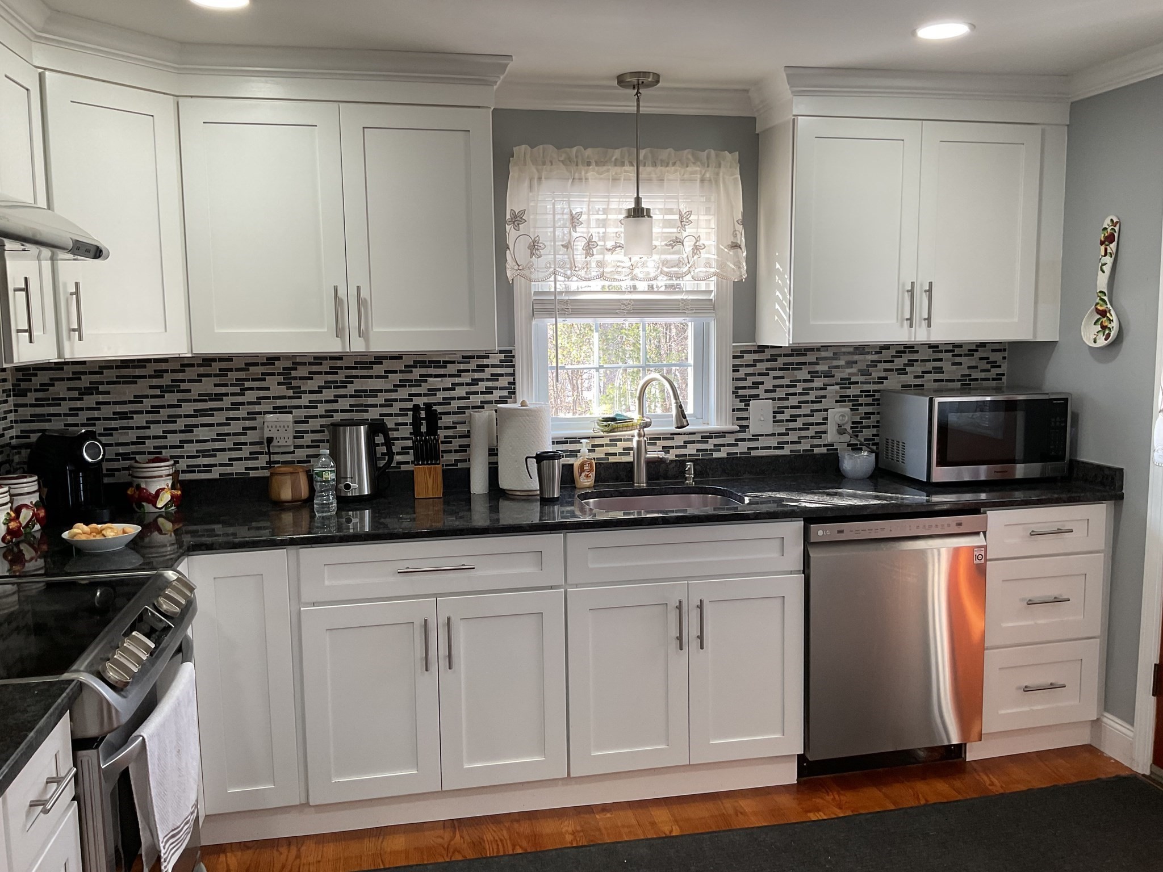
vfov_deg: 48.2
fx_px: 974
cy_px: 436
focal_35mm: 29
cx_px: 582
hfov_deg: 61.7
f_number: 1.8
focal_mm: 3
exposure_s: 1/60
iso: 40
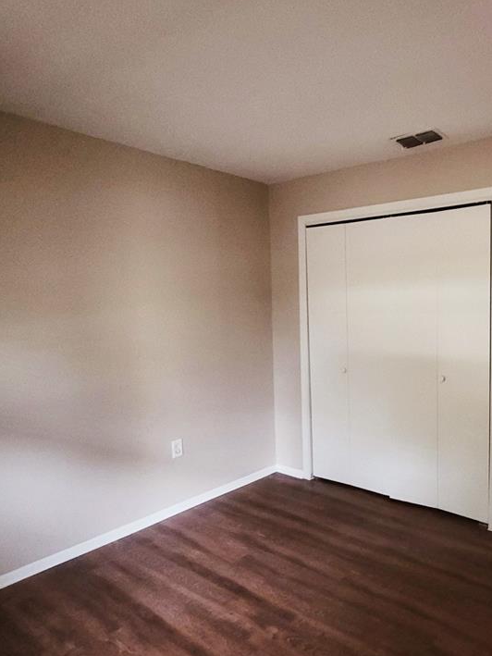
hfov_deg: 57.1
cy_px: 347
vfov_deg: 76.3
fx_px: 417
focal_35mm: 22
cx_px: 385
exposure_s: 1/24
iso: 1000
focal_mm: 2.2
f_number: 2.2
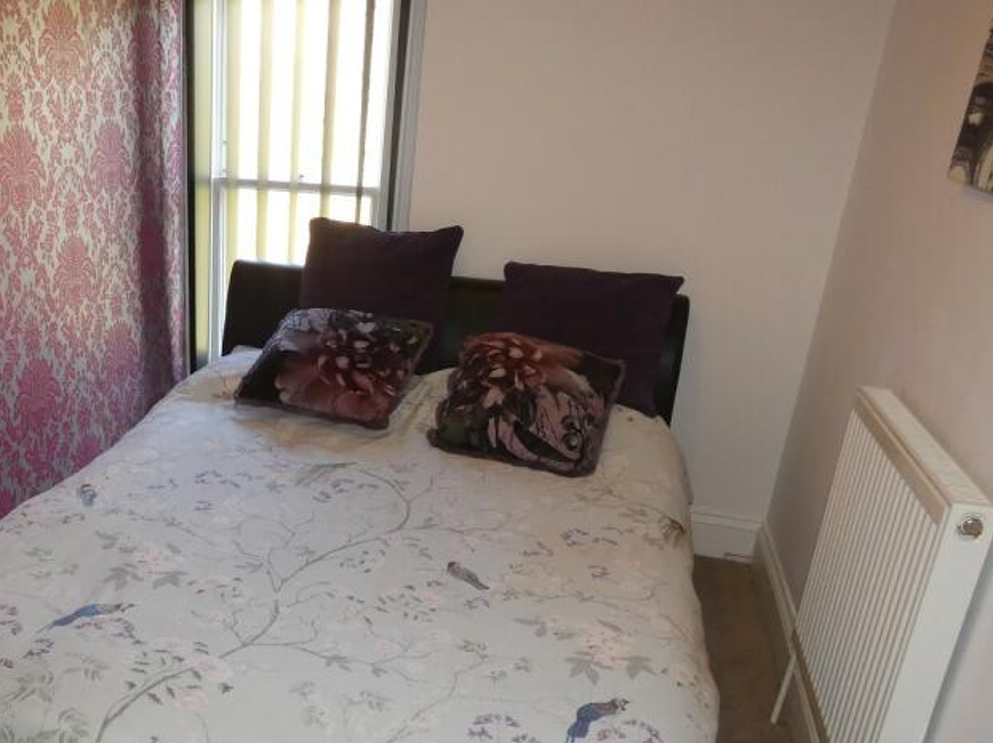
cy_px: 499
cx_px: 259
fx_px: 946
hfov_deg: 53.1
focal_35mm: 33
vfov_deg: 42.3
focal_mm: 3.6
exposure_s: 1/60
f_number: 2.8
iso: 320
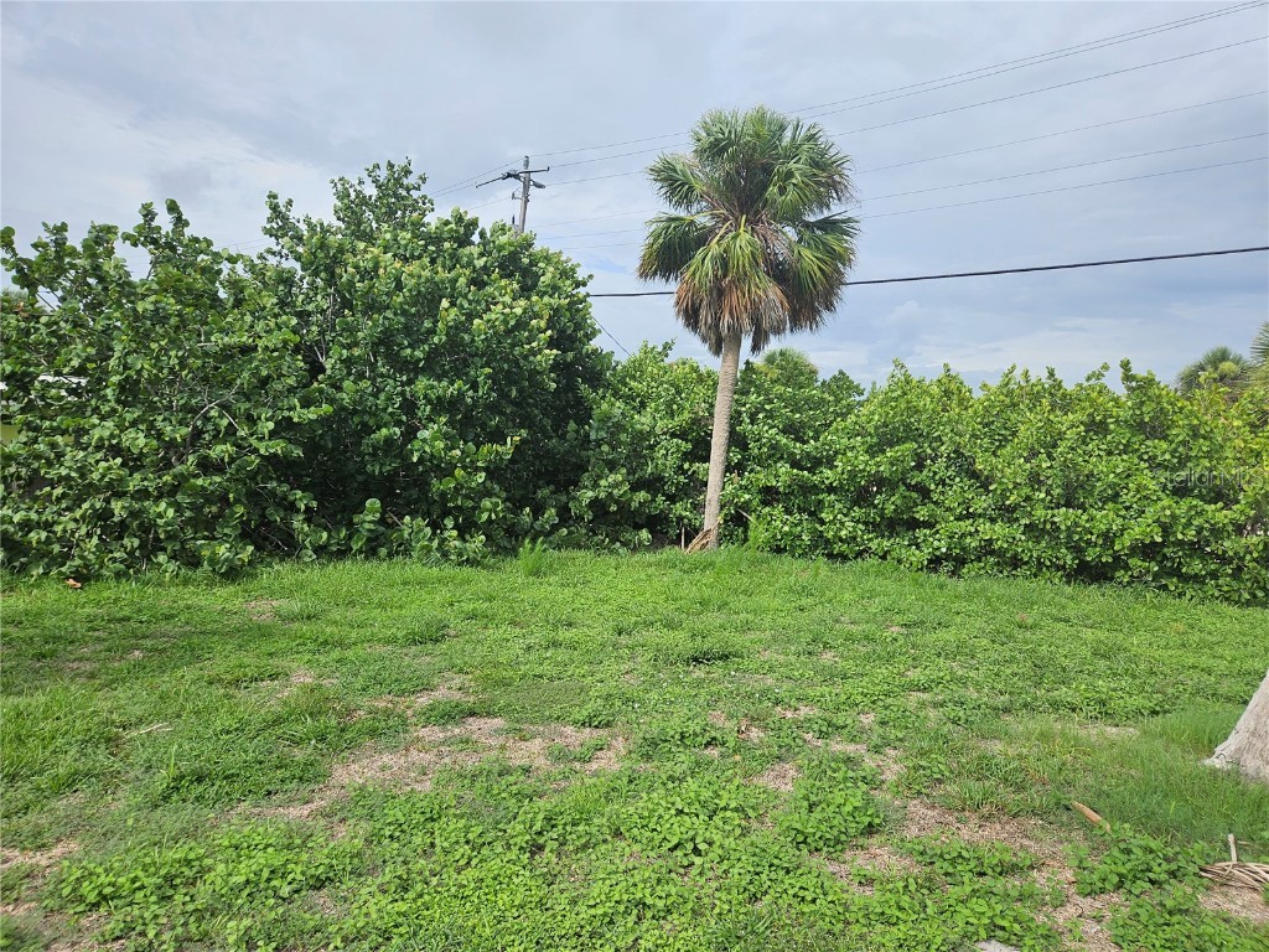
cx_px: 634
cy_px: 476
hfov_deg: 73.9
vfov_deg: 58.9
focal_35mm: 23
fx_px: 843
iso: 25
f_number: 1.8
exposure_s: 1/1686
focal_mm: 5.4
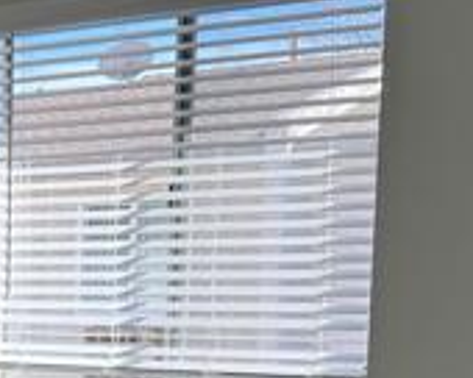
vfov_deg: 16.8
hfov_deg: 20.1
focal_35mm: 88
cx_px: -122
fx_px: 1232
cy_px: 431
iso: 100
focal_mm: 6.76
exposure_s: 1/643
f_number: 1.78
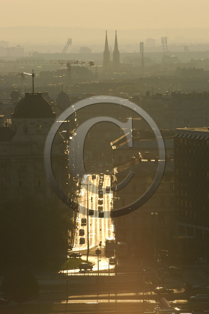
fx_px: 2617
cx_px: 104
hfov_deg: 4.6
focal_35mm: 300
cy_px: 157
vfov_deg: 6.9
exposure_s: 1/1000
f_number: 8
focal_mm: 200
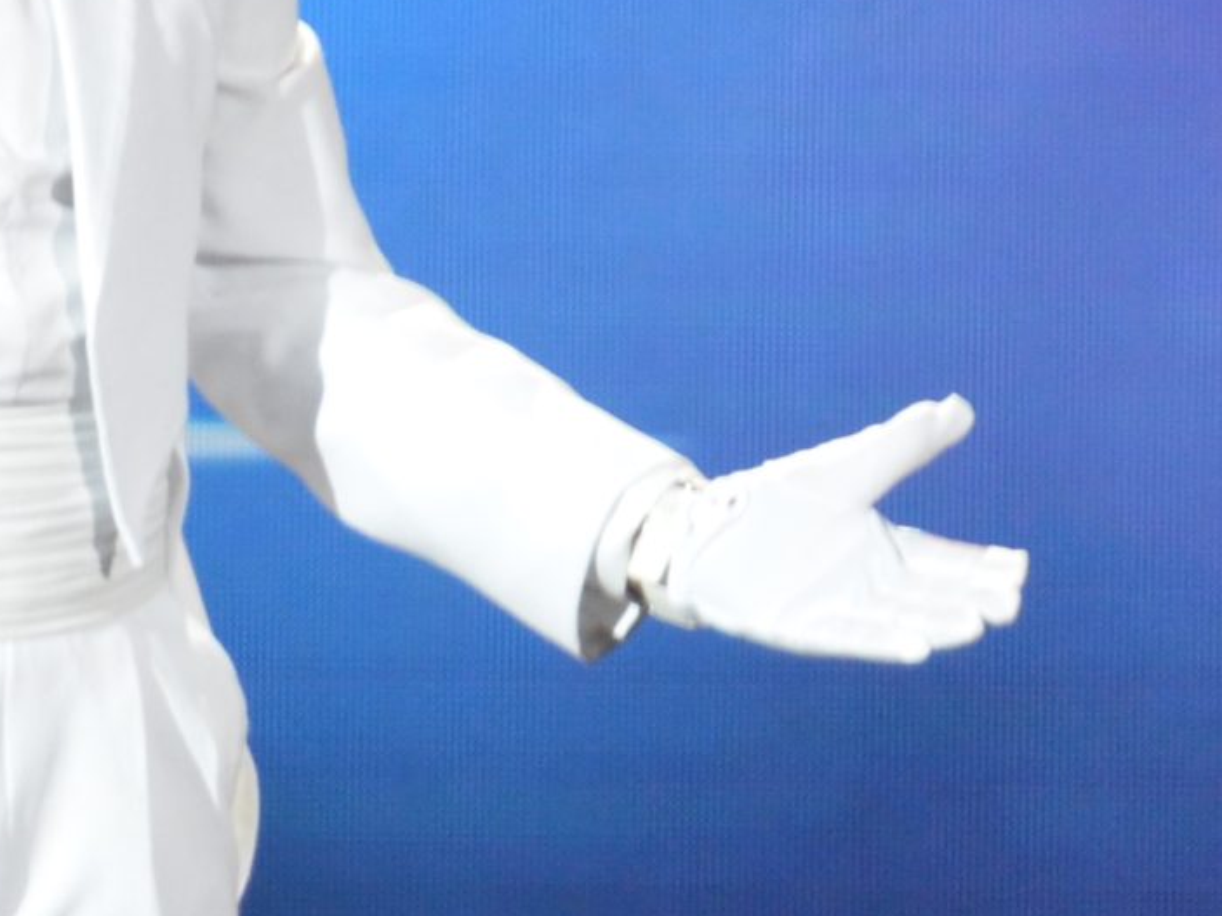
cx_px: -82
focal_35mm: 841
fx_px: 29684
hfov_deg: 2.4
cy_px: 51
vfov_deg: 1.8
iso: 1250
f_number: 5.6
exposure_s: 1/100
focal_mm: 200
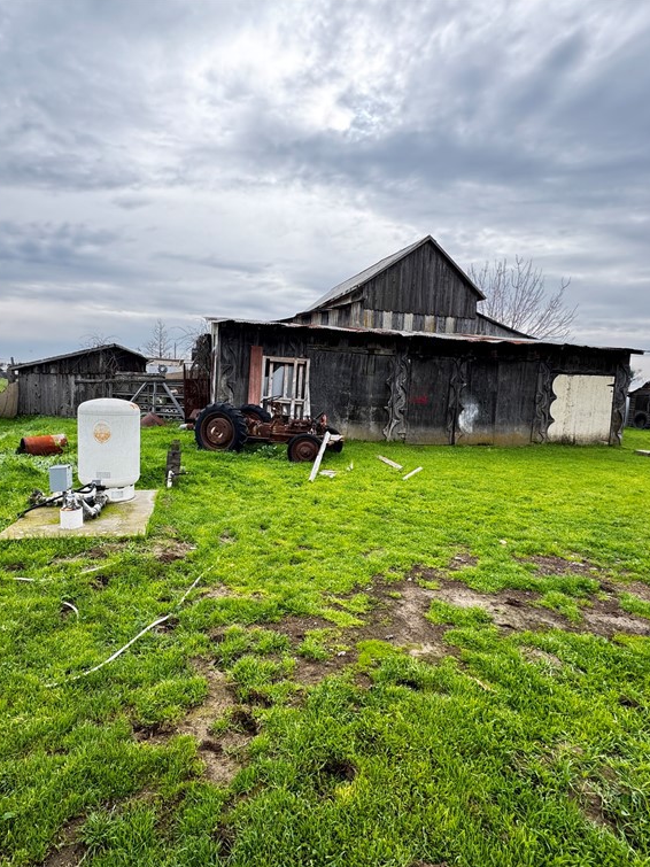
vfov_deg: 84.7
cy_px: 438
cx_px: 277
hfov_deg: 68.3
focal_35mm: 19
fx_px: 476
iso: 40
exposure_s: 1/223
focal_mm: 2.22
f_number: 2.2
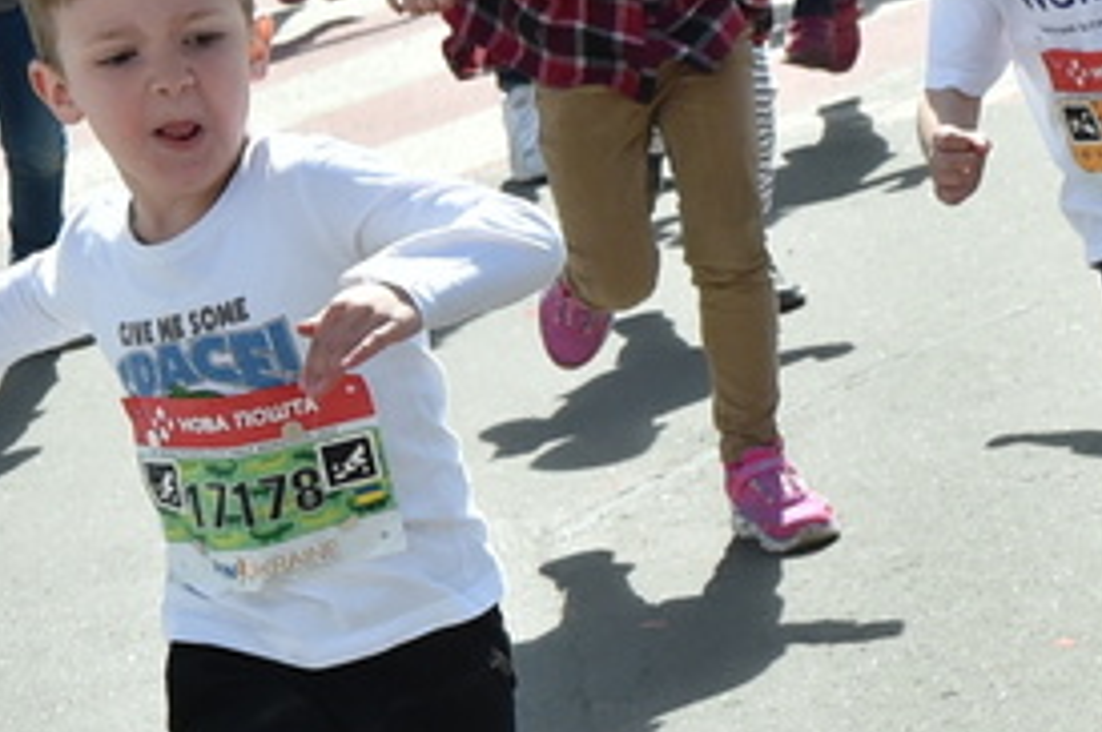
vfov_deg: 5.2
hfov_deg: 7.7
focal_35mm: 263
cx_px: 1685
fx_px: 8041
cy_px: 229
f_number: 11
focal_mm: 60
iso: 1600
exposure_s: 1/3200
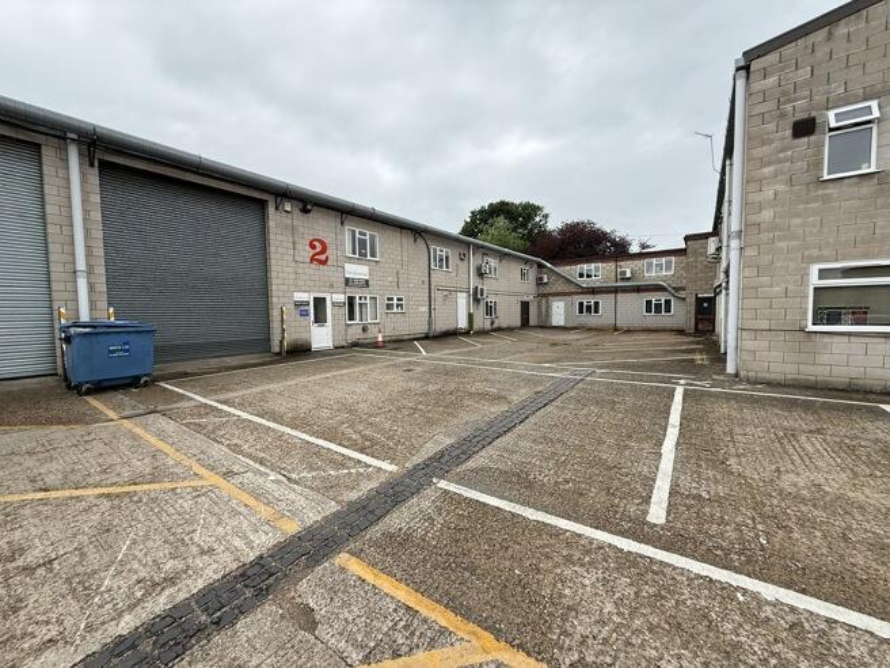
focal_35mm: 14
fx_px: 360
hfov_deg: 102.1
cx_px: 445
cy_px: 334
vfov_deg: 85.7
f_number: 2.2
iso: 64
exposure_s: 1/770
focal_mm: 2.22
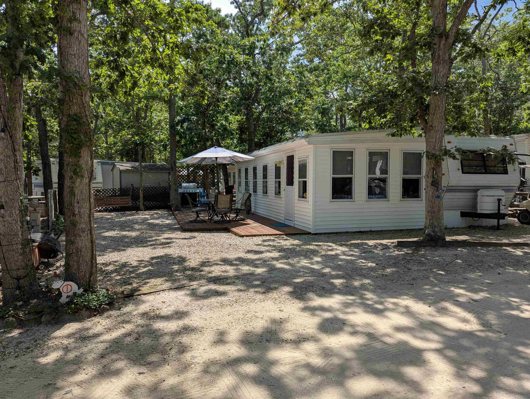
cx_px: 265
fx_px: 368
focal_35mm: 24
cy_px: 200
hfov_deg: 71.5
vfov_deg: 56.9
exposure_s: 1/1795
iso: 45
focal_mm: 6.81
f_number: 1.85
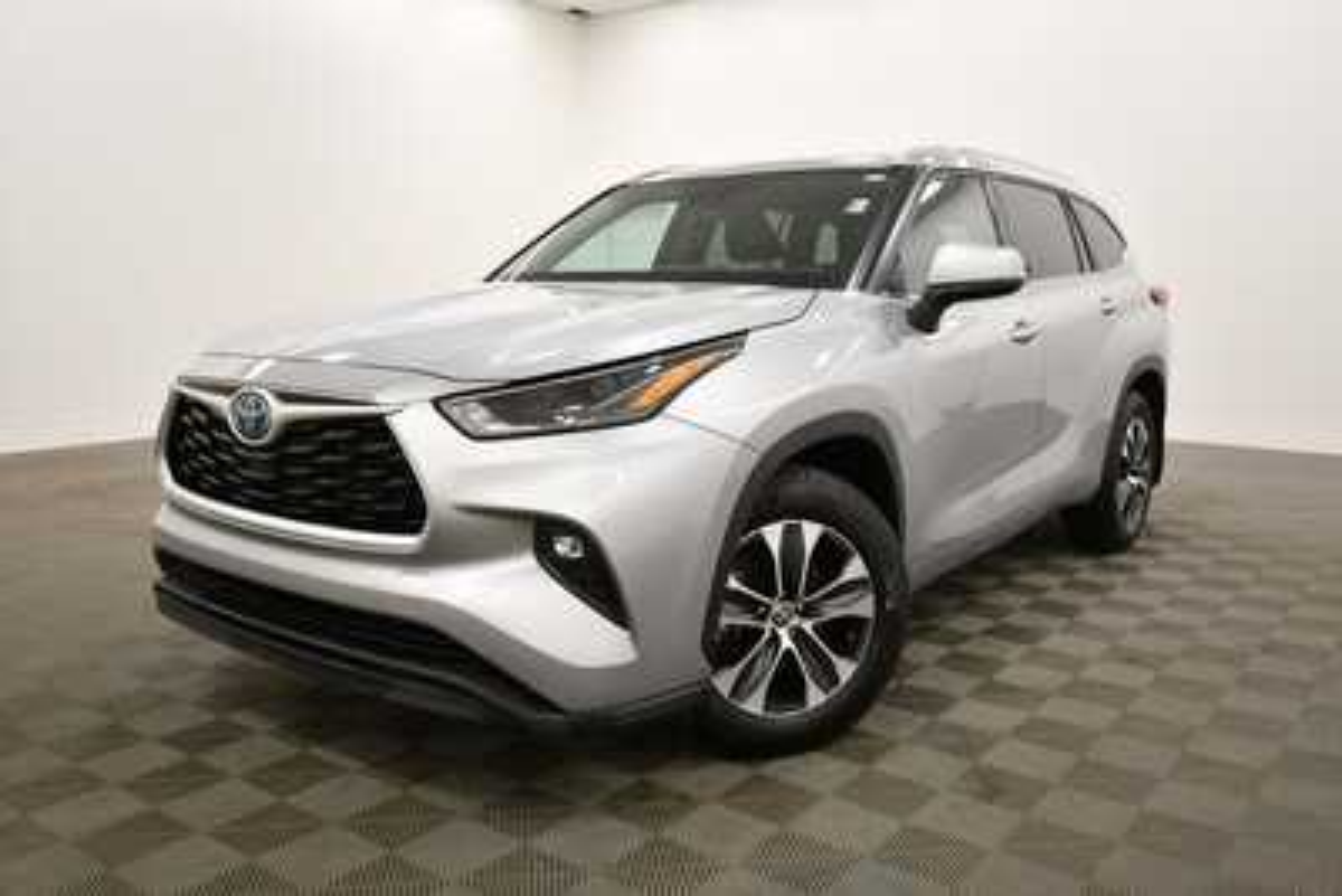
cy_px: 448
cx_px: 671
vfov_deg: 43.6
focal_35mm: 30
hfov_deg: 61.9
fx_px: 1119
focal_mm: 20
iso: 800
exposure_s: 1/125
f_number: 5.6
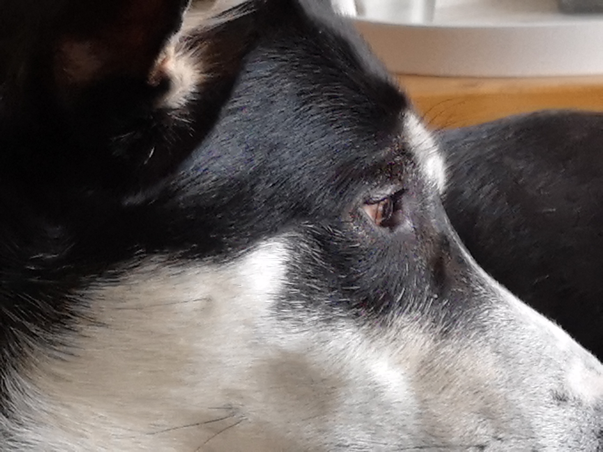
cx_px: 302
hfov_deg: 12.7
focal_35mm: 156
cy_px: 226
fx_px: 2717
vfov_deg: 9.5
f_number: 1.8
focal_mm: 3.95
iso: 320
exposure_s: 1/100
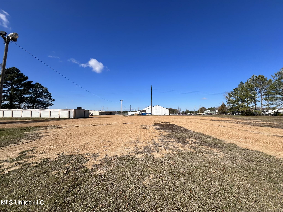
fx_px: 106
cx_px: 142
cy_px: 106
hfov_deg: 106.2
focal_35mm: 13
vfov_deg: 89.9
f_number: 1.8
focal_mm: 1.57
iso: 32
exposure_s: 1/2597
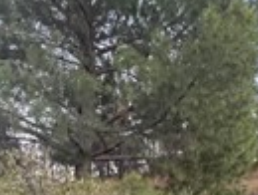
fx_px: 478
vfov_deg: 18.6
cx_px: 266
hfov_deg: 28.1
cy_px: 336
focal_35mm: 64
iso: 400
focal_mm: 1.57
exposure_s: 1/60
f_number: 1.8
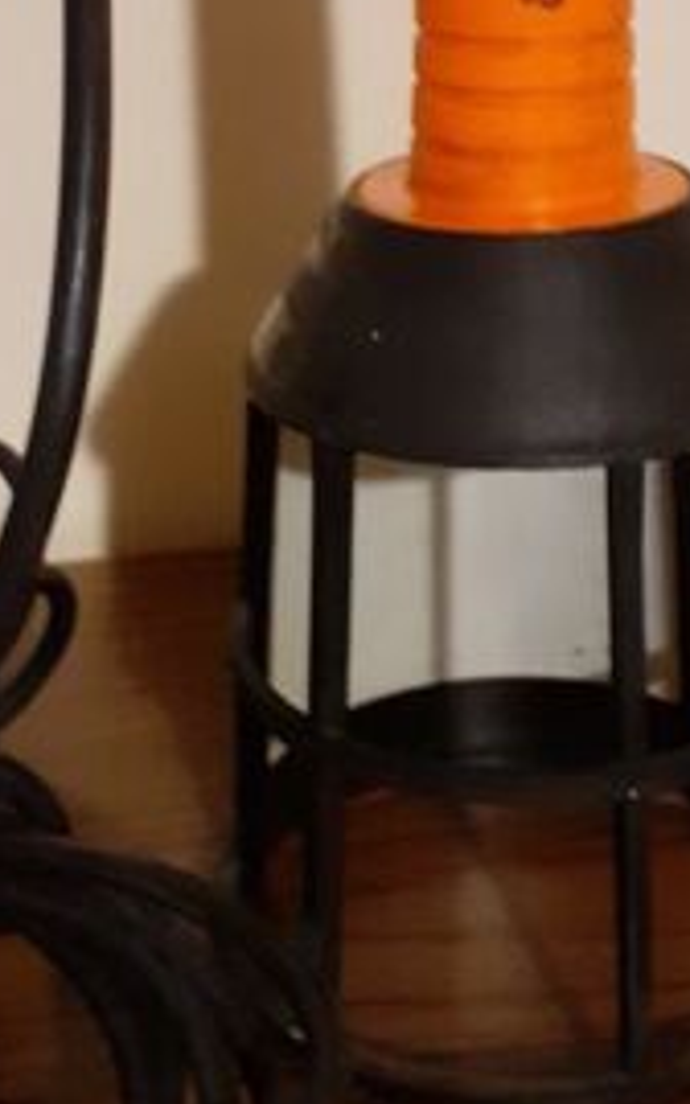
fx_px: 2047
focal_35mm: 68
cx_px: 345
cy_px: 415
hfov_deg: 19.1
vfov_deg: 30.1
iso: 500
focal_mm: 3.6
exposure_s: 1/20
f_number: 1.9
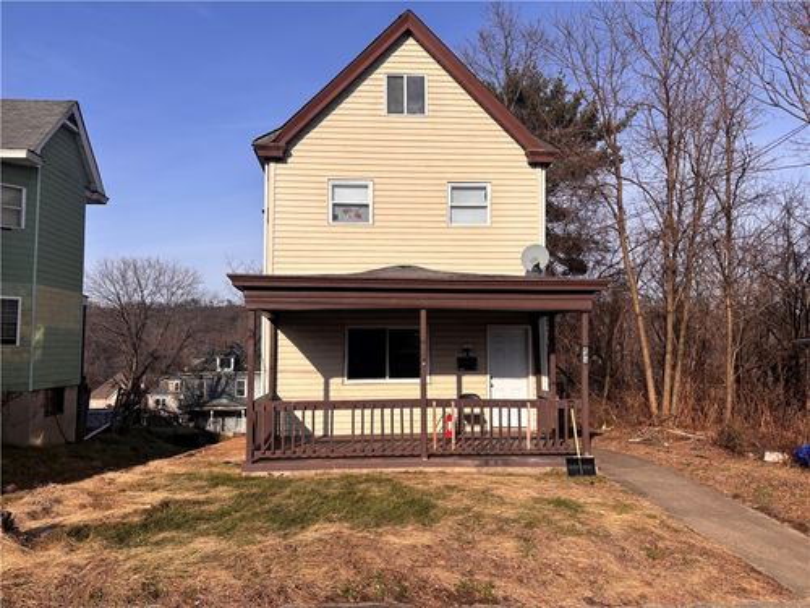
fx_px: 608
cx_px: 405
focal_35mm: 26
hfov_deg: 67.3
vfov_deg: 53.1
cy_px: 304
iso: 50
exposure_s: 1/3650
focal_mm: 5.96
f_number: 1.6
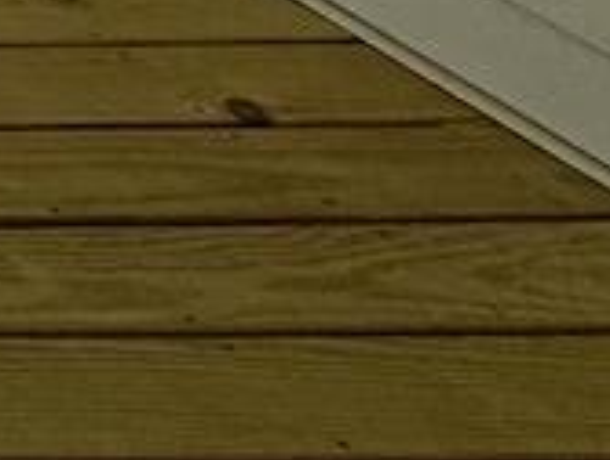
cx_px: -1636
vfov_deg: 9.4
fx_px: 1890
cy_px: -1077
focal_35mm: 107
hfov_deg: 9.0
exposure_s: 1/2342
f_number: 2.2
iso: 40
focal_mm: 2.22
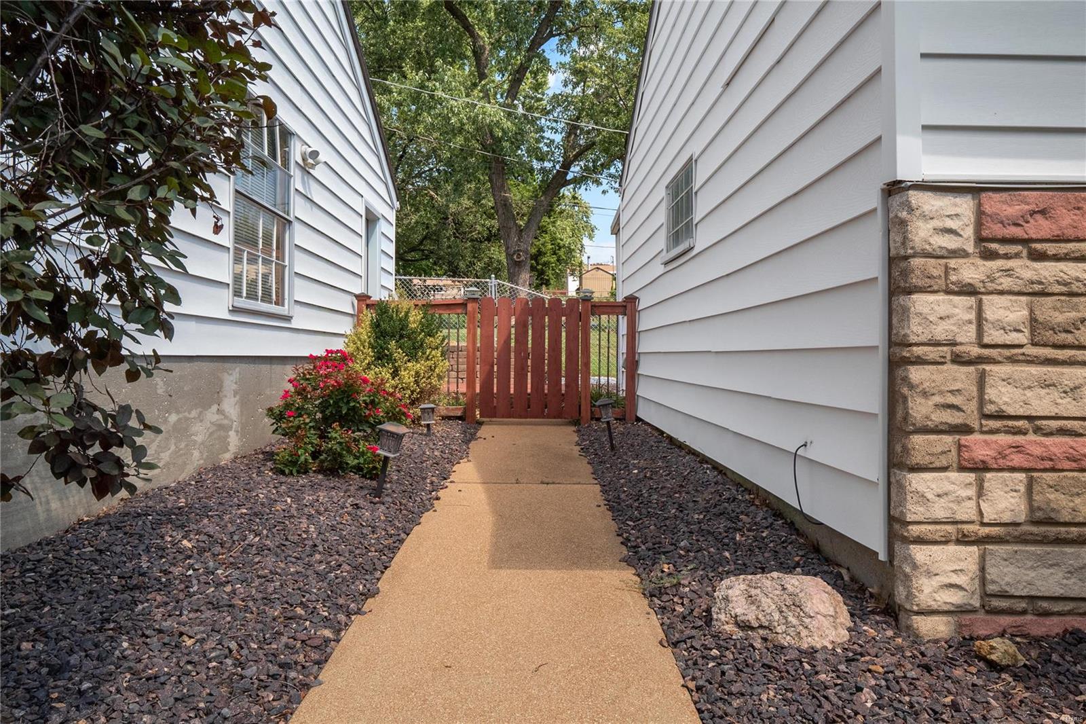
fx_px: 724
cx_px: 543
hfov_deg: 73.8
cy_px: 362
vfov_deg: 53.1
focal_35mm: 24
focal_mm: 12
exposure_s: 1/640
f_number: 8
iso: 400
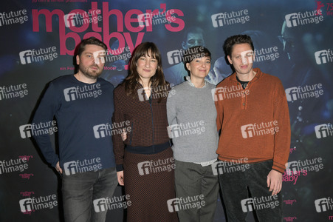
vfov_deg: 41.1
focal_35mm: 32
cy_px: 111
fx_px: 296
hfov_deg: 58.8
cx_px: 166
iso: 1600
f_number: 6.3
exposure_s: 1/250
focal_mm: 32
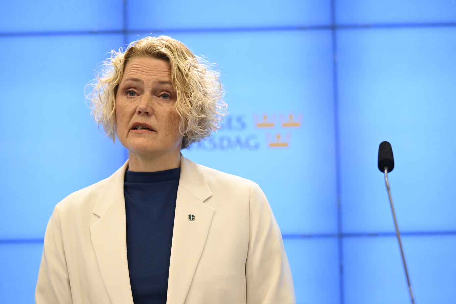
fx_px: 1456
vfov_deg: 11.9
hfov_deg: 17.8
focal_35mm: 115
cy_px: 152
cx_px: 228
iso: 2500
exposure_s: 1/640
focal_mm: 115
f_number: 3.2
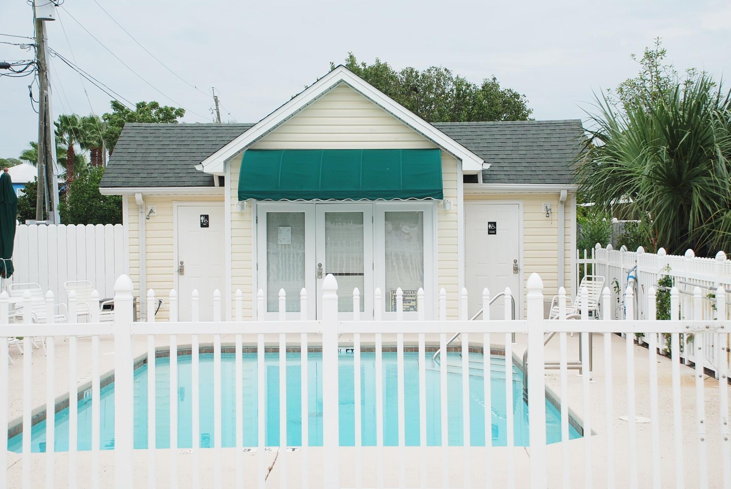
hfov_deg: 37.8
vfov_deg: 25.8
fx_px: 1067
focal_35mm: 52
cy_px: 244
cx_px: 366
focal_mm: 35
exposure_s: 1/200
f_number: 7.1
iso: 100
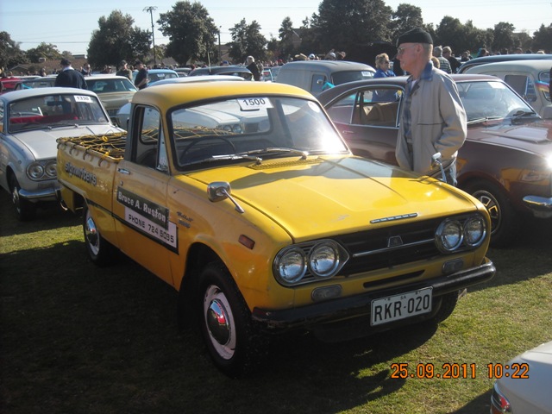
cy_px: 207
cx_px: 276
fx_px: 781
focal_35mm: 49
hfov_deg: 38.9
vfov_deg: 29.7
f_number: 6.3
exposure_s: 1/161
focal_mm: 7.92
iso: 64
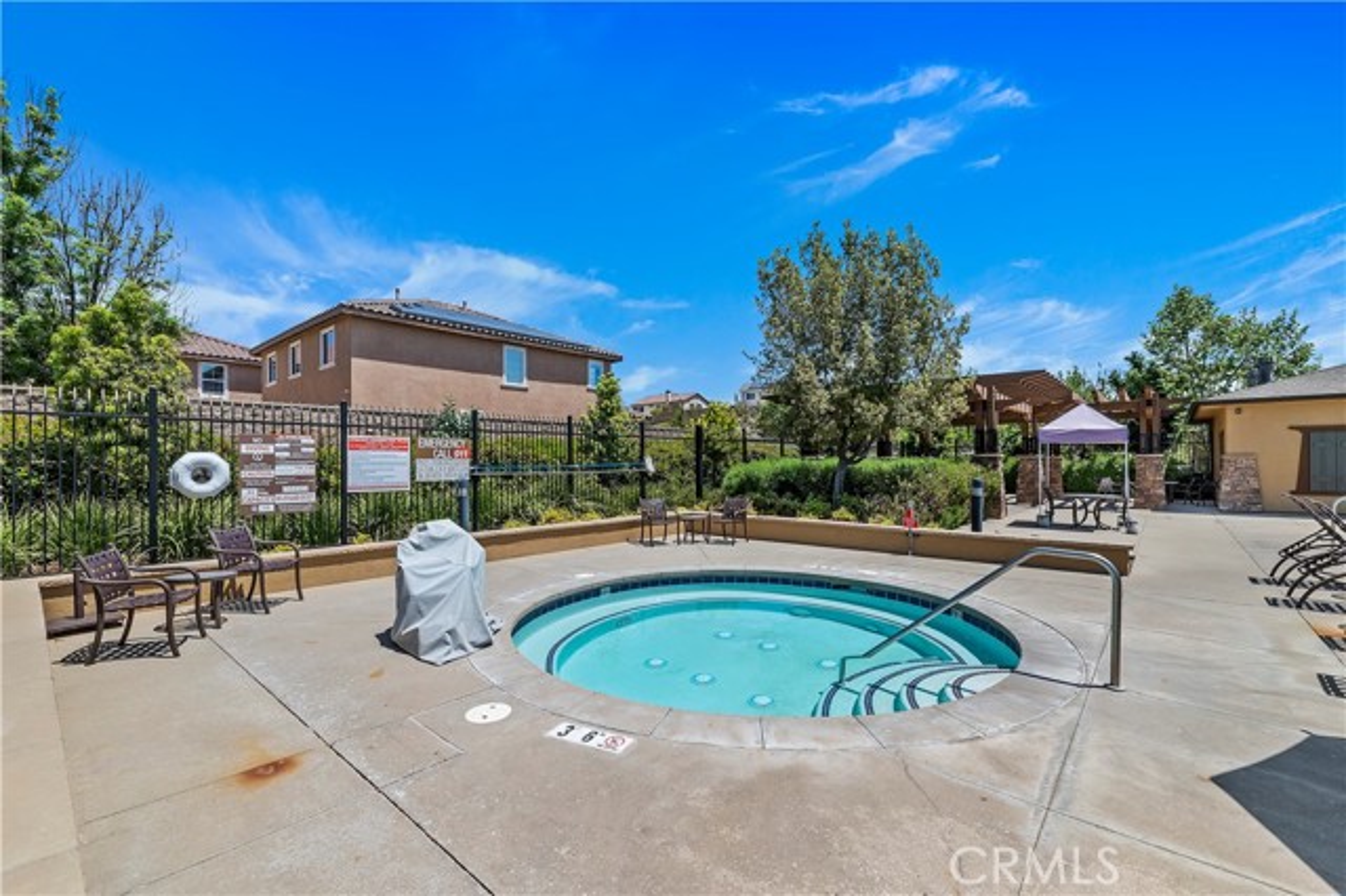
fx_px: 561
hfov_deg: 100.4
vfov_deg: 77.3
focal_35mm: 15
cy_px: 448
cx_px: 673
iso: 500
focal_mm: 15
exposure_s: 1/400
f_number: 18
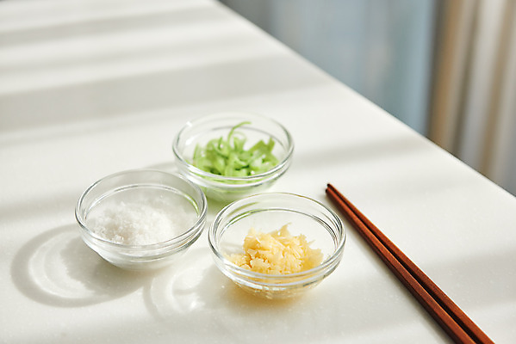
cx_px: 258
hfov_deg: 28.8
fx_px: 1004
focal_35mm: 70
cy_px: 172
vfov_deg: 19.5
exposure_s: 1/1600
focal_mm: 70
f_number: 4.5
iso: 400
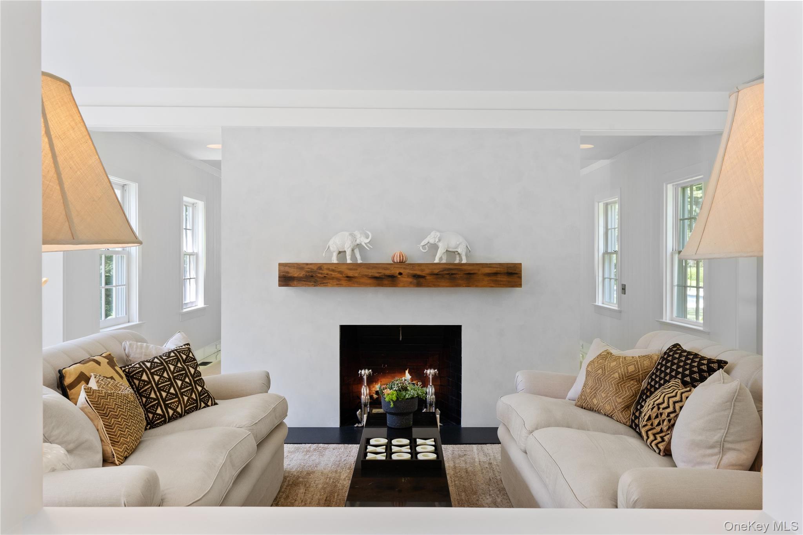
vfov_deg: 45.0
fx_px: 647
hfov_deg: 63.7
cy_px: 268
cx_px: 402
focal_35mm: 29
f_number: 11
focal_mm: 29
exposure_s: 1/8
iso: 400
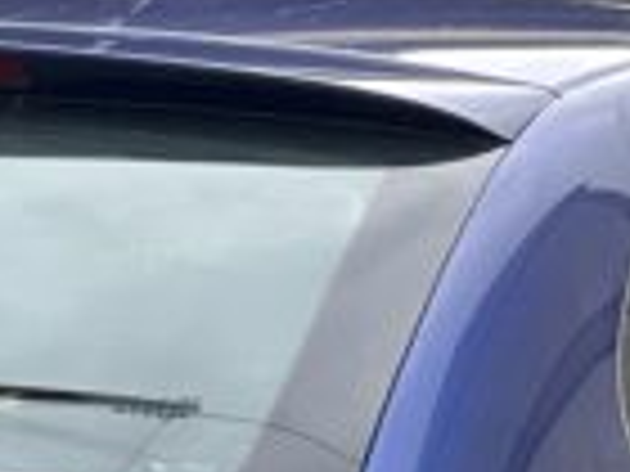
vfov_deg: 3.4
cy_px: 868
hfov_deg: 4.5
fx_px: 8008
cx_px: 418
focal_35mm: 440
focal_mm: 9
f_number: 2.8
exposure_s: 1/121
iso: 64
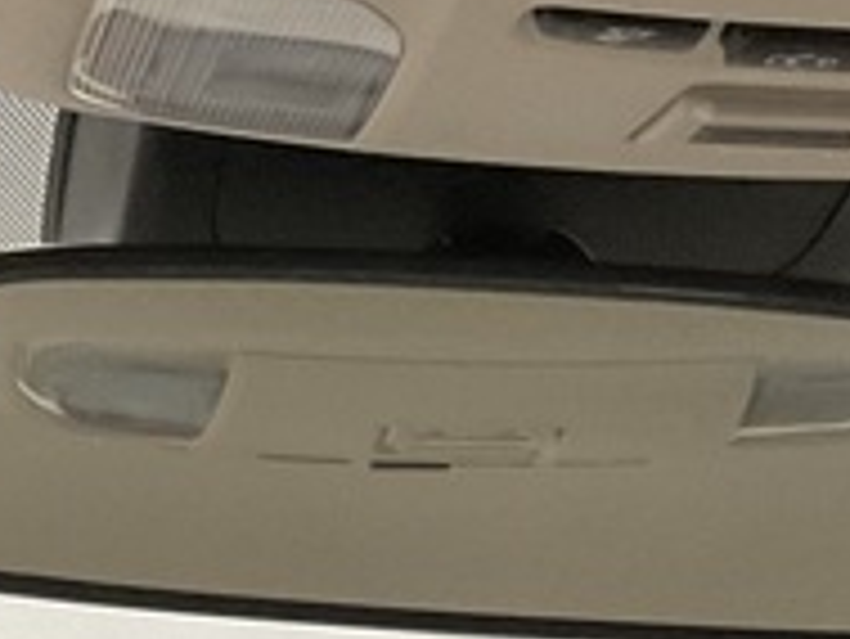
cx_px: -211
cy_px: 1530
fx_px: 3612
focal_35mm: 147
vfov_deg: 9.1
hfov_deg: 13.0
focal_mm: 3
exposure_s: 1/60
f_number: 1.8
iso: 125
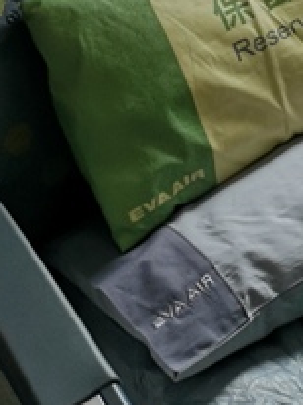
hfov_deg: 13.3
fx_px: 1228
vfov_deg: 16.2
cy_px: -295
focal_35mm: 105
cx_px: 441
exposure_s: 1/194
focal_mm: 3.95
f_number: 1.8
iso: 50
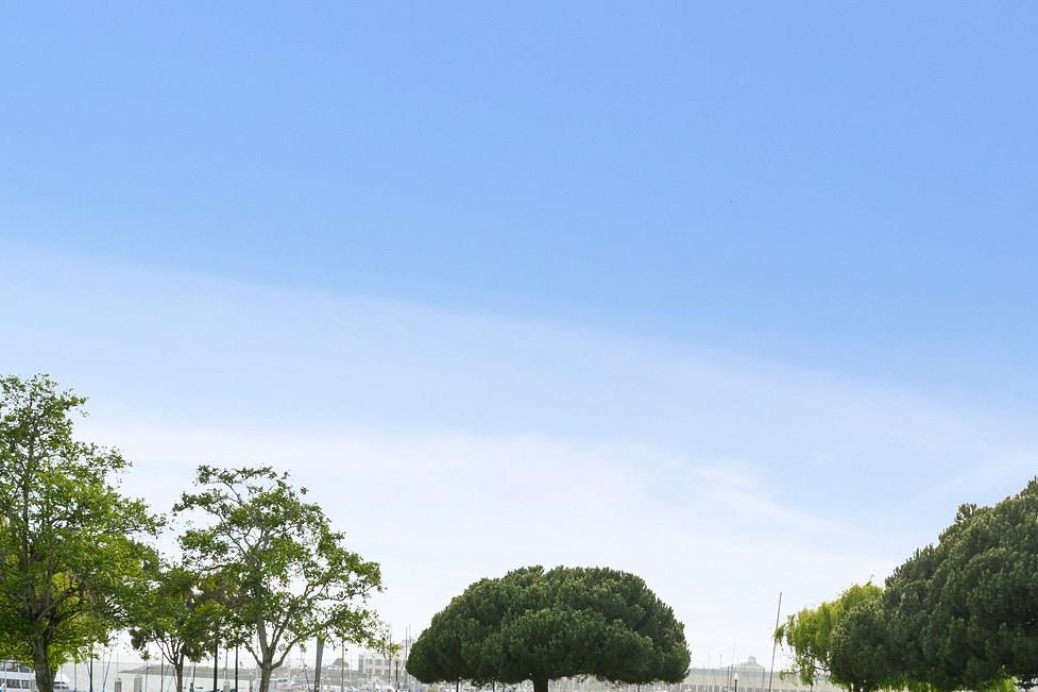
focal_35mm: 44
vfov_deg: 30.1
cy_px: 496
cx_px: 469
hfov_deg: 44.5
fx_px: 1268
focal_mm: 21
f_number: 8
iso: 400
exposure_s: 1/1000
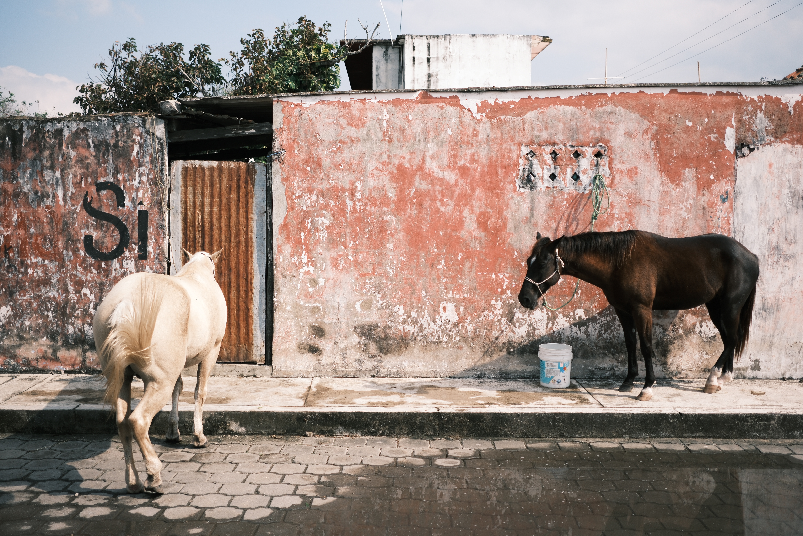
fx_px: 781
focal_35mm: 35
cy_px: 268
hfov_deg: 54.4
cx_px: 402
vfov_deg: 37.9
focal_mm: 23
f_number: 2
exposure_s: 1/4000
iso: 125
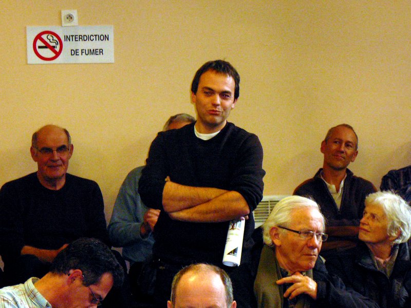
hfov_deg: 14.4
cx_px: 206
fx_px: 1627
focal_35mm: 137
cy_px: 154
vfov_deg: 10.8
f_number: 4
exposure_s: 1/30
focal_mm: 20.4
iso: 400
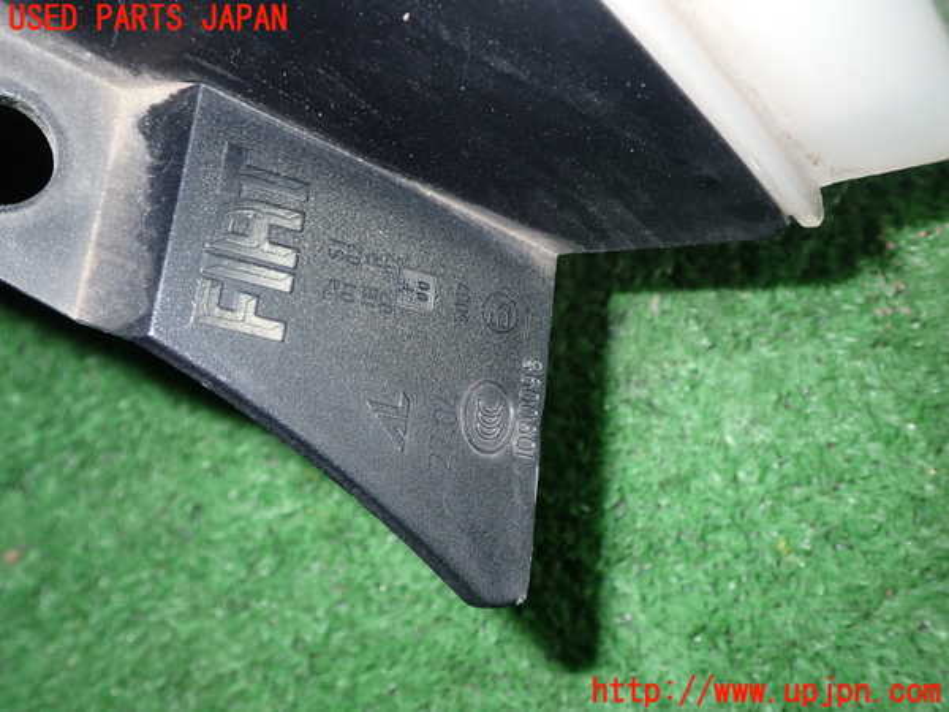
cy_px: 356
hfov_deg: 51.4
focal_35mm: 36
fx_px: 987
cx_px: 474
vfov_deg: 39.7
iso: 200
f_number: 7.1
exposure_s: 1/40
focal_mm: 6.37
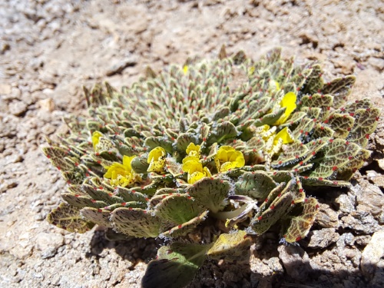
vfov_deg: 54.9
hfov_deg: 69.4
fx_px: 277
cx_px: 192
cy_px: 144
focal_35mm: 25
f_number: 2.4
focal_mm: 2.13
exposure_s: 1/1130
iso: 50
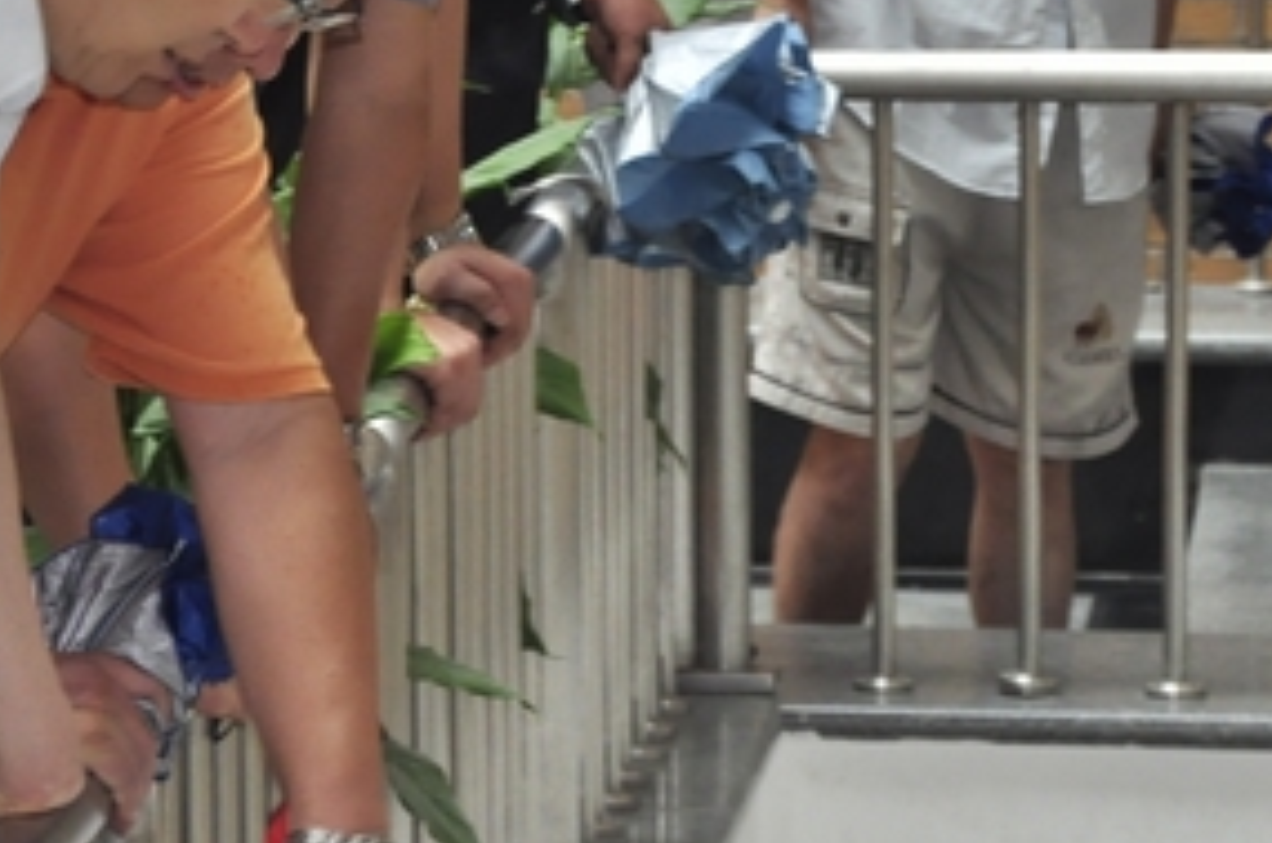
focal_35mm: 278
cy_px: -2
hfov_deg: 7.4
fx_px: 9806
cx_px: 388
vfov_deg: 4.9
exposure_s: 1/60
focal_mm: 66
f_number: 5.3
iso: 800
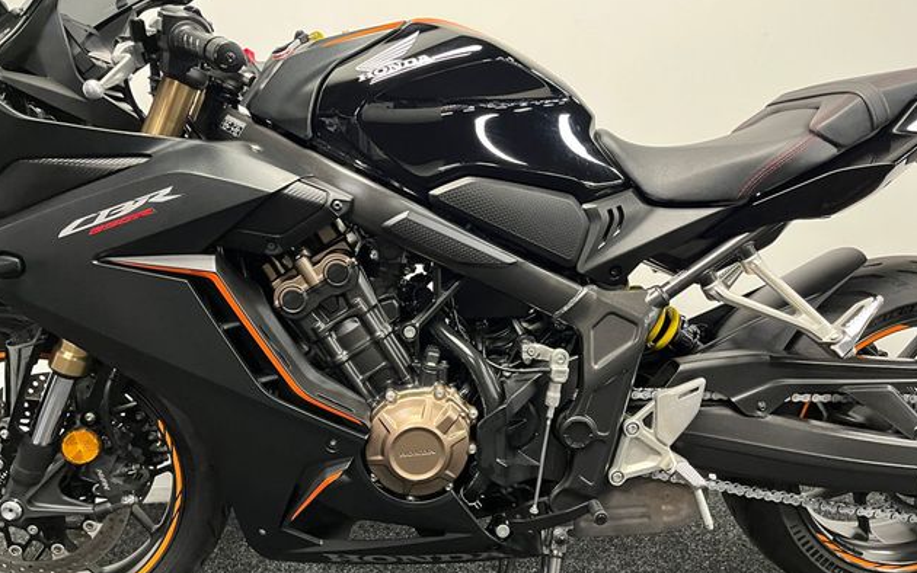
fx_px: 700
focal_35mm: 28
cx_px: 458
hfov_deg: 66.5
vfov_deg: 44.6
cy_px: 292
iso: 400
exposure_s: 1/33
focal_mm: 5.1
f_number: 1.6
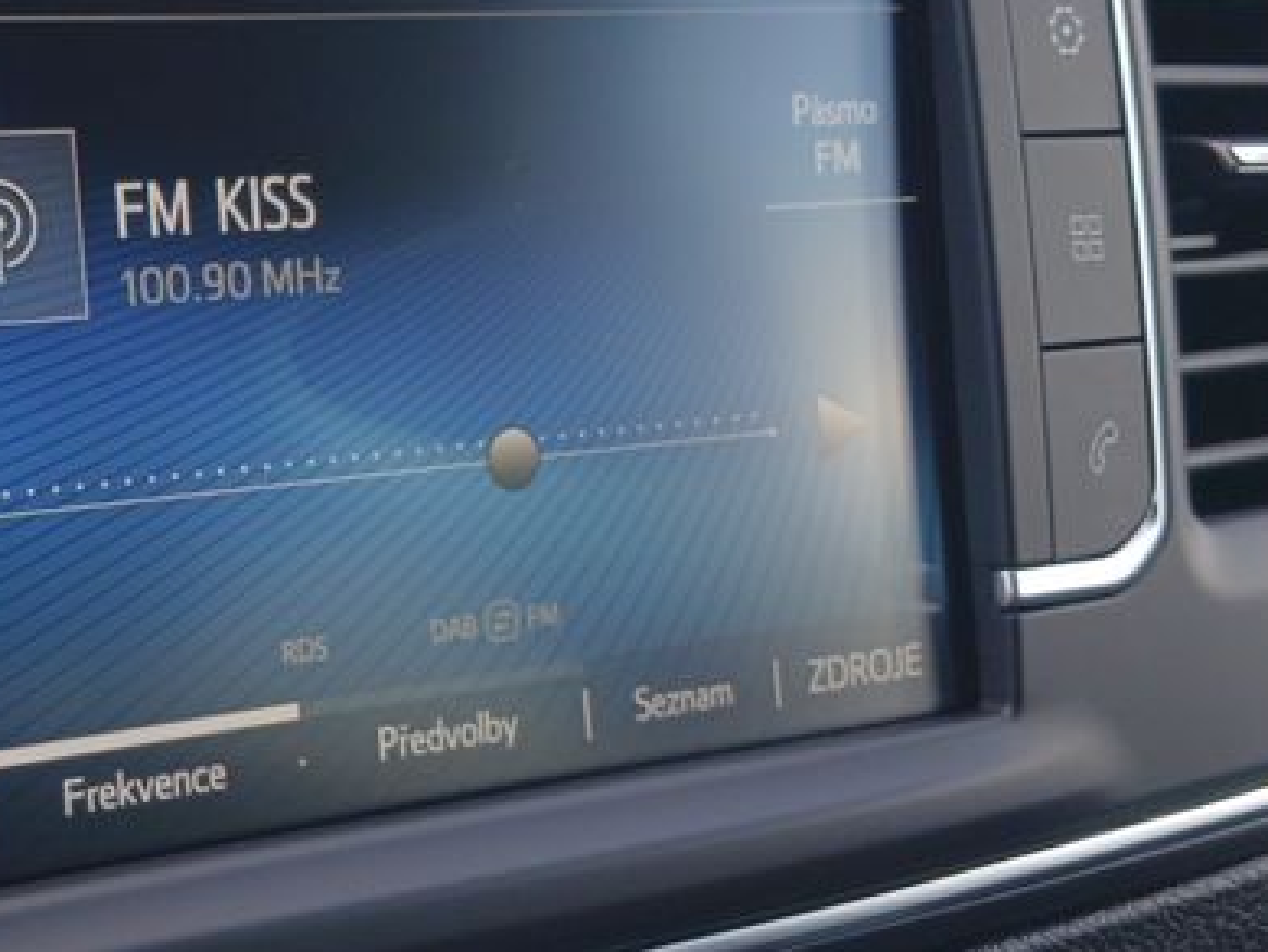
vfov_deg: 20.7
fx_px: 2602
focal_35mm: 71
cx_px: 166
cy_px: 333
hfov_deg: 26.6
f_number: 1.8
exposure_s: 1/50
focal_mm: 4
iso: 32
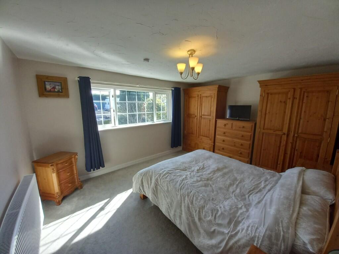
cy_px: 127
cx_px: 170
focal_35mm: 13
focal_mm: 1.13
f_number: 2.2
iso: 80
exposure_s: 1/100
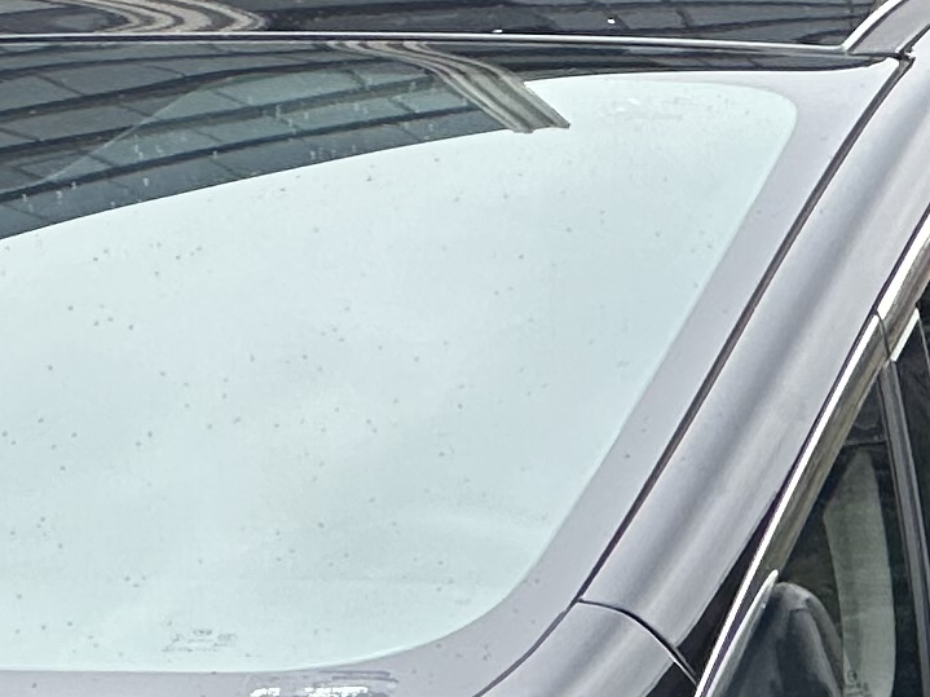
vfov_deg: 3.4
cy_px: 931
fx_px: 11604
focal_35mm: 432
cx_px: 10
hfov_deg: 4.6
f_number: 2.8
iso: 80
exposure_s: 1/99
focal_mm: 9
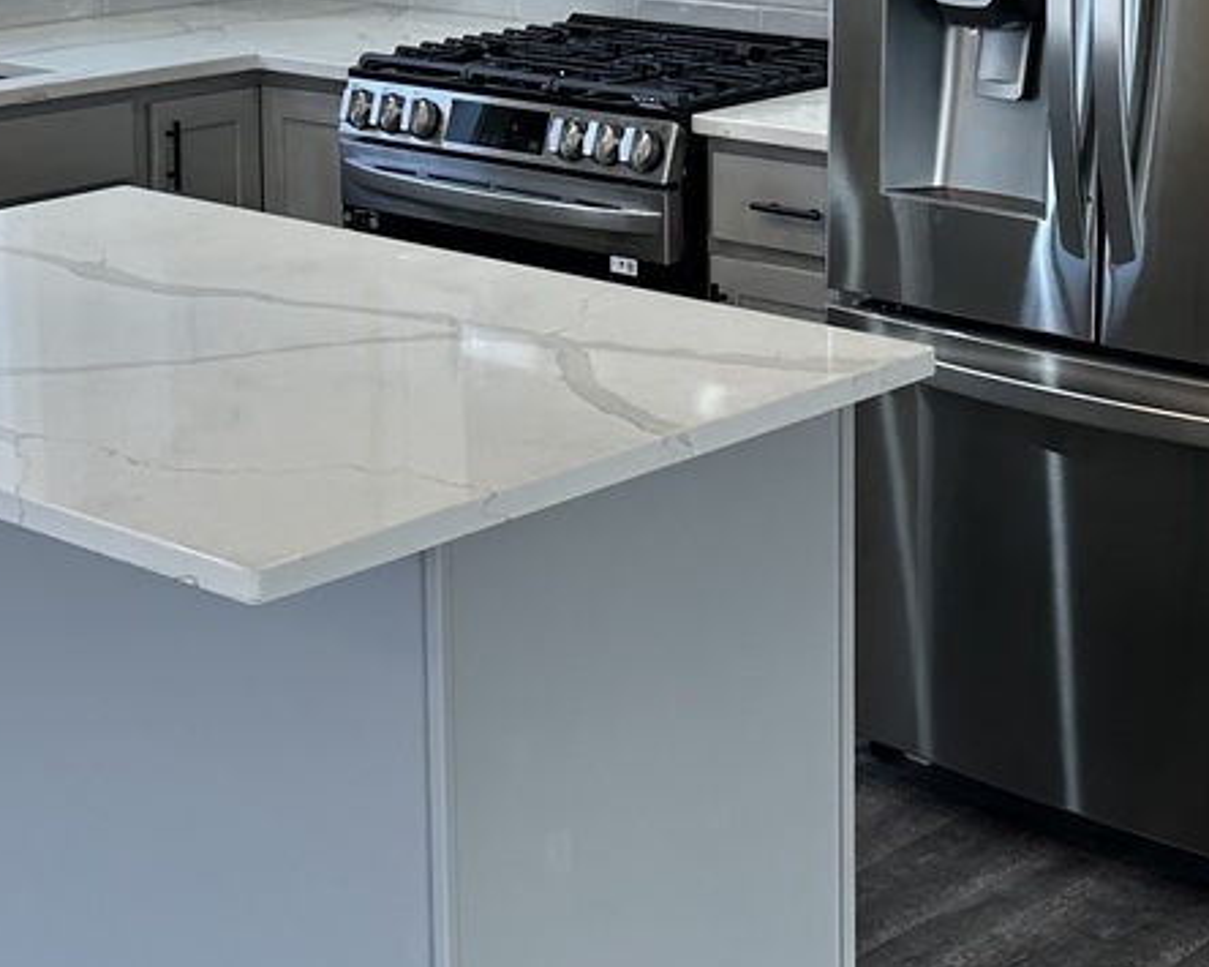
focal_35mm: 76
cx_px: 349
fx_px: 2719
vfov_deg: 19.8
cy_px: 98
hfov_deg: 24.9
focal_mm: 6.86
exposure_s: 1/120
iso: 80
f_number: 1.78
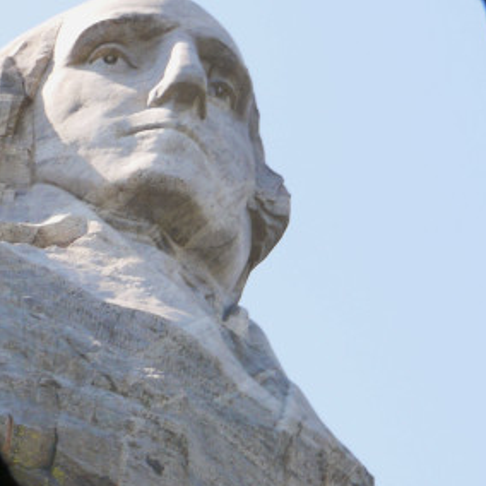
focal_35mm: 210
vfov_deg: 8.3
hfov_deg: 8.3
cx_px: 274
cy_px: 383
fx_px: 3336
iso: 160
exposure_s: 1/200
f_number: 7.1
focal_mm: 33
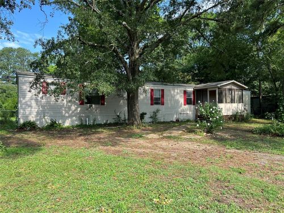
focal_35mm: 26
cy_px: 106
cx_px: 142
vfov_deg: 53.1
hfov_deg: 67.3
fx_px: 213
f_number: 1.5
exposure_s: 1/1100
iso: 50
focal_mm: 5.7
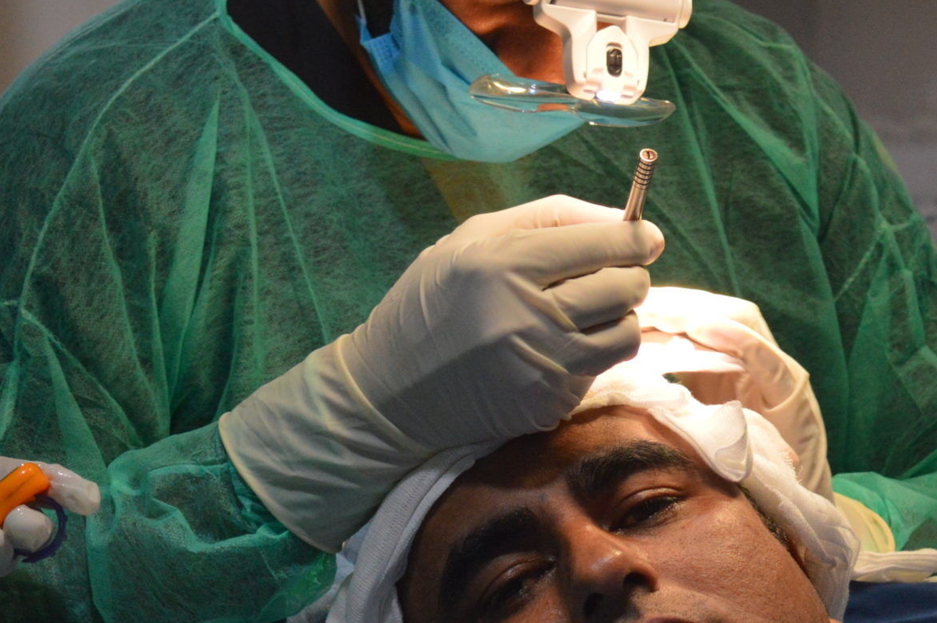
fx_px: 3851
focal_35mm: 148
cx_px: 1026
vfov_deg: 9.2
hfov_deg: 13.6
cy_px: 212
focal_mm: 45
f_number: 5
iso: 1000
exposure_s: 1/60
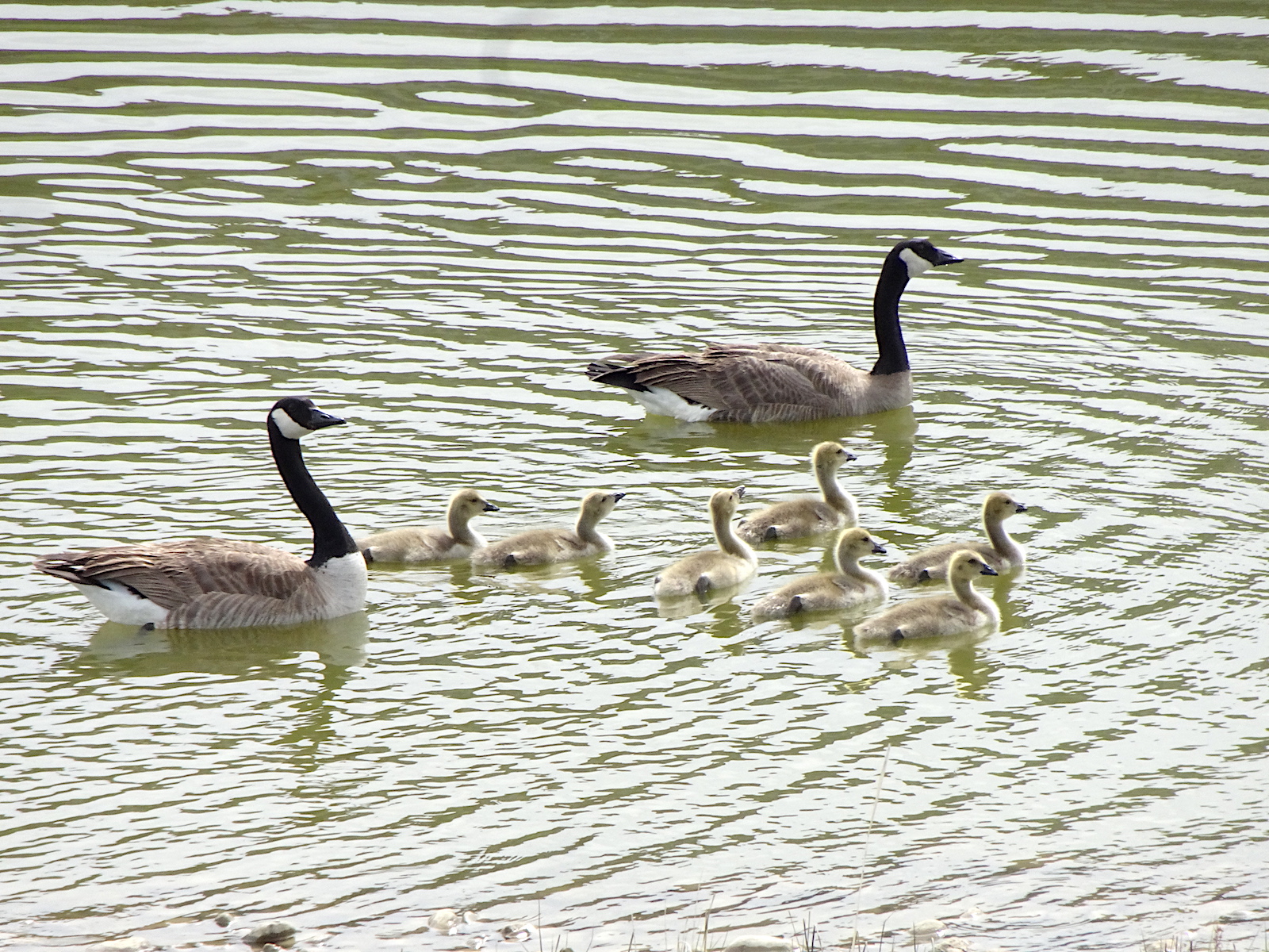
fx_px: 26395
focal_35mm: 720
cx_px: 634
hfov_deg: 2.8
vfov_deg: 2.1
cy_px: 476
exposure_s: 1/250
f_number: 8
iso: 200
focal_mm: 123
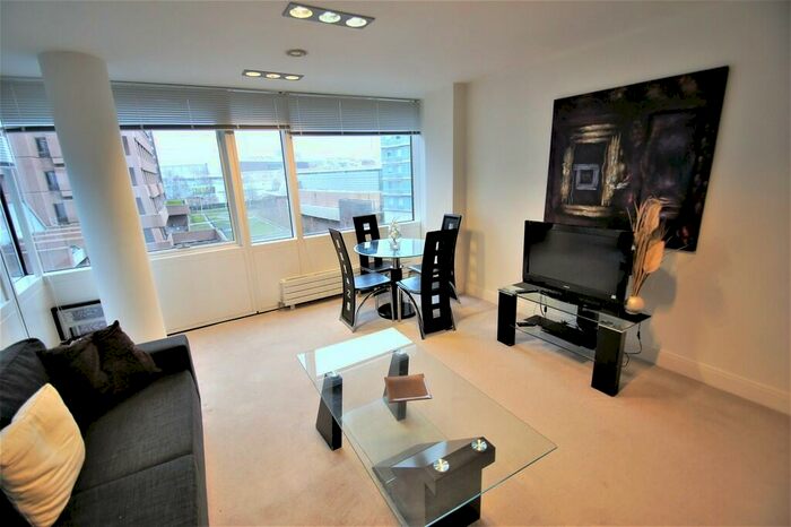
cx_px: 396
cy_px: 264
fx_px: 329
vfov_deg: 77.3
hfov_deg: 100.4
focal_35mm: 15
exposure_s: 1/30
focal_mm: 10
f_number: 4
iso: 100
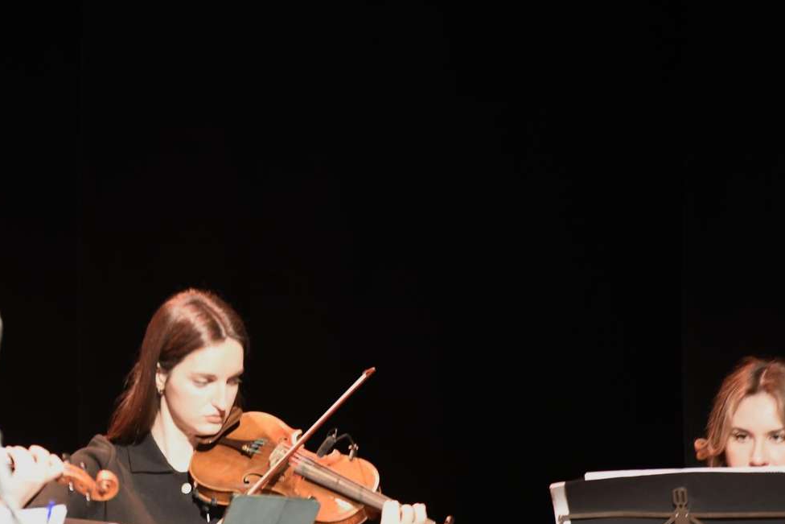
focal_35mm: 328
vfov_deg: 4.2
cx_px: 212
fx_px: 7153
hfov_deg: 6.3
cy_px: 390
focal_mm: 200
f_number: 2.8
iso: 2500
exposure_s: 1/30
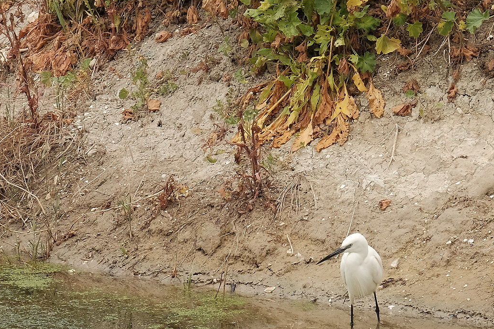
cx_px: 356
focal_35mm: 428
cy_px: 269
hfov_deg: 4.8
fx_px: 5873
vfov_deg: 3.2
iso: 200
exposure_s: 1/60
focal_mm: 122.6
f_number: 13
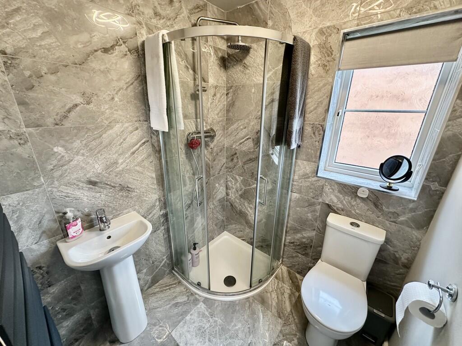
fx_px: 187
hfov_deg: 102.1
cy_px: 173
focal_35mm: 14
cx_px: 231
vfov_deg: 85.7
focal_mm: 2.22
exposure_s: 1/100
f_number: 2.2
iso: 250
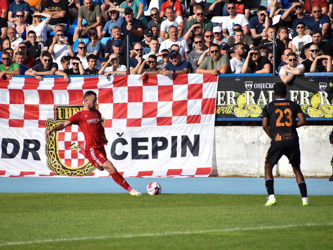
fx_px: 4224
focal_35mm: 439
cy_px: 125
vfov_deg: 3.4
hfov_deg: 4.5
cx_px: 145
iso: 160
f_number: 6
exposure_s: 1/640
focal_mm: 270
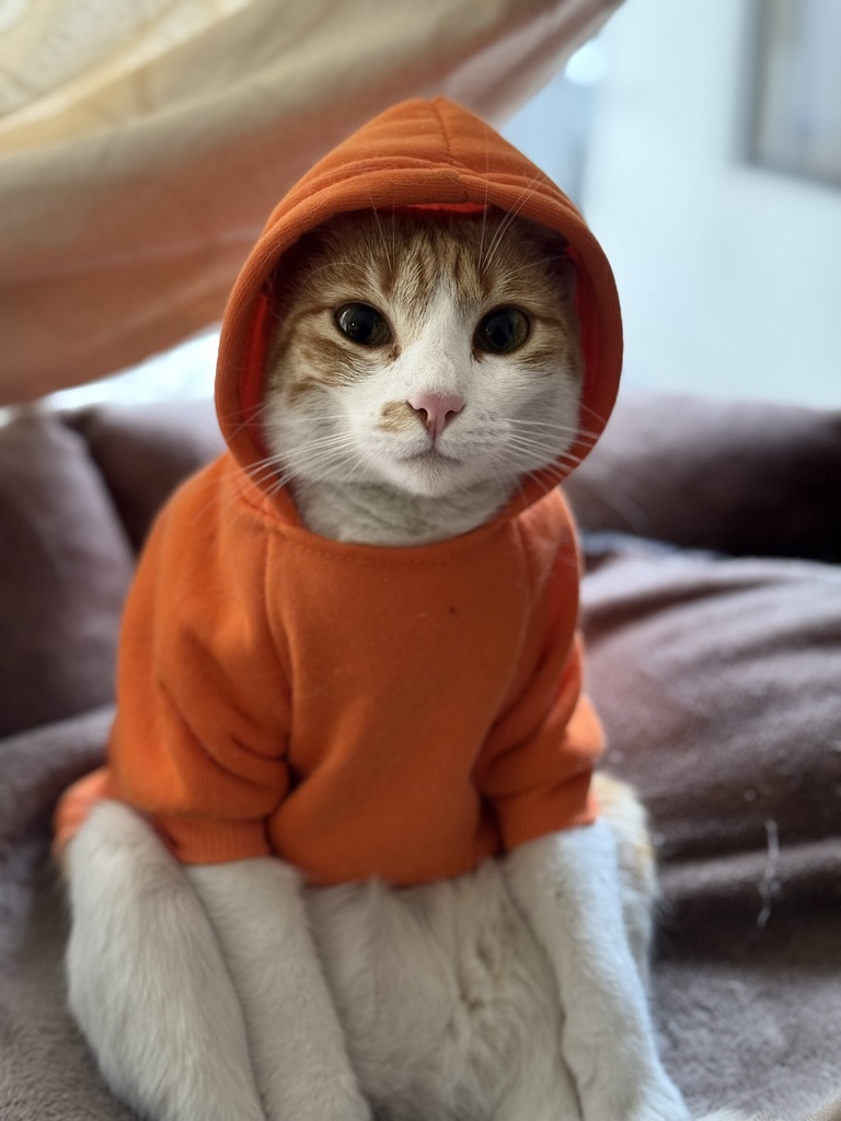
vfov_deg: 39.7
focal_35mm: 48
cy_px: 560
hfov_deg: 30.3
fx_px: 1555
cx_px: 420
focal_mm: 6.76
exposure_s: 1/50
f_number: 1.78
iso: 250
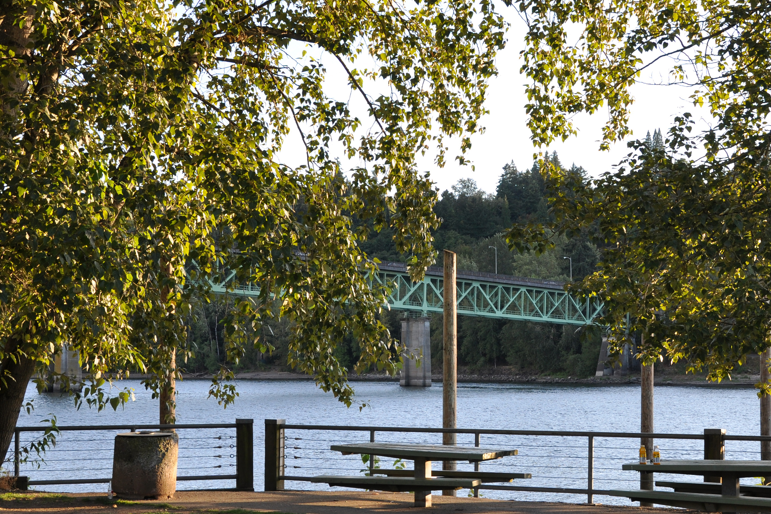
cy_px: 289
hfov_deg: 32.8
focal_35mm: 61
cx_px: 431
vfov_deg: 22.3
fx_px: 1306
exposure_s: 1/125
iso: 200
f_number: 5.6
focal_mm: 26
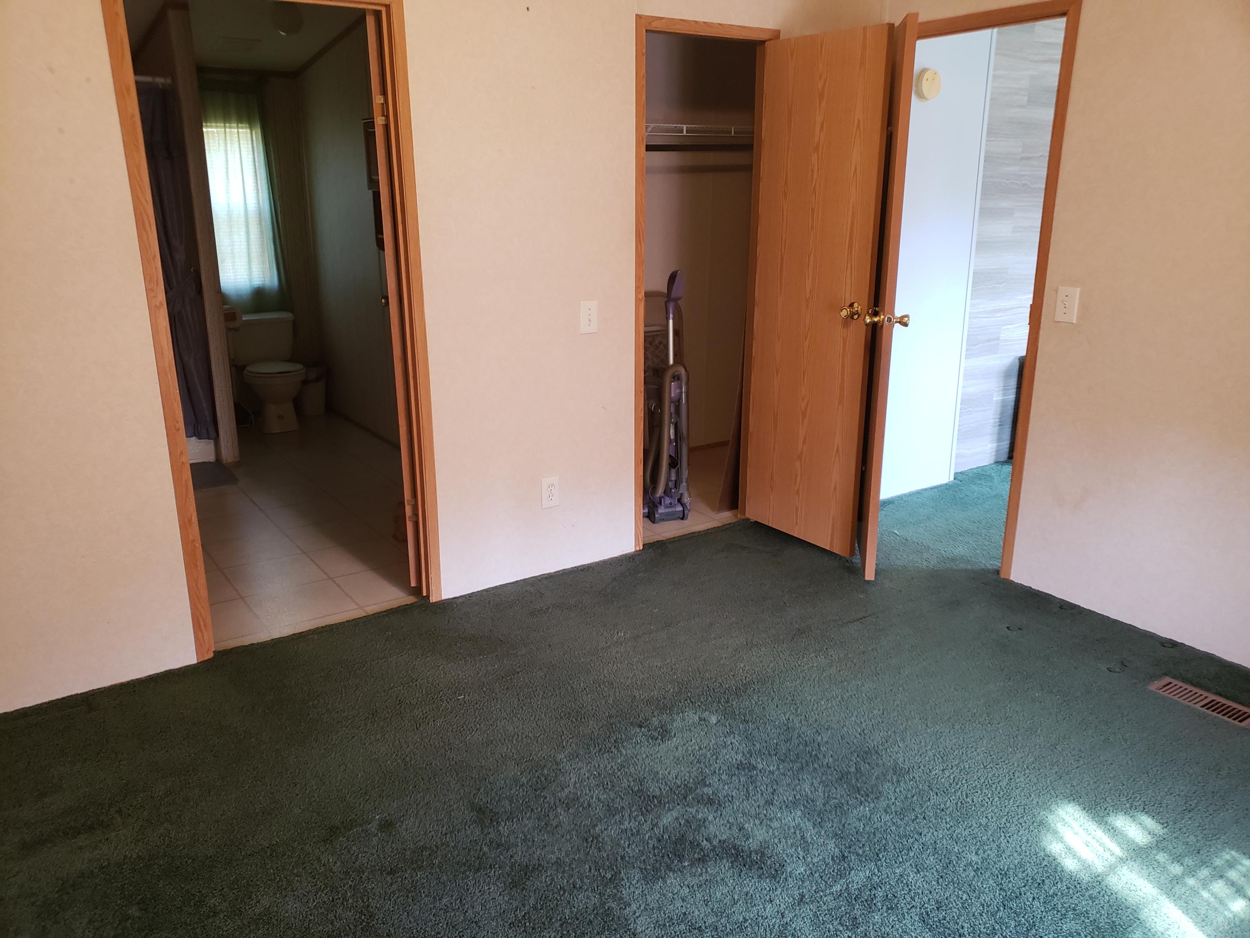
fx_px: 939
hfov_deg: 67.3
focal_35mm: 26
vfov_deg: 53.1
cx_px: 625
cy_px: 469
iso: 250
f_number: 1.5
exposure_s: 1/40
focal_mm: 4.3
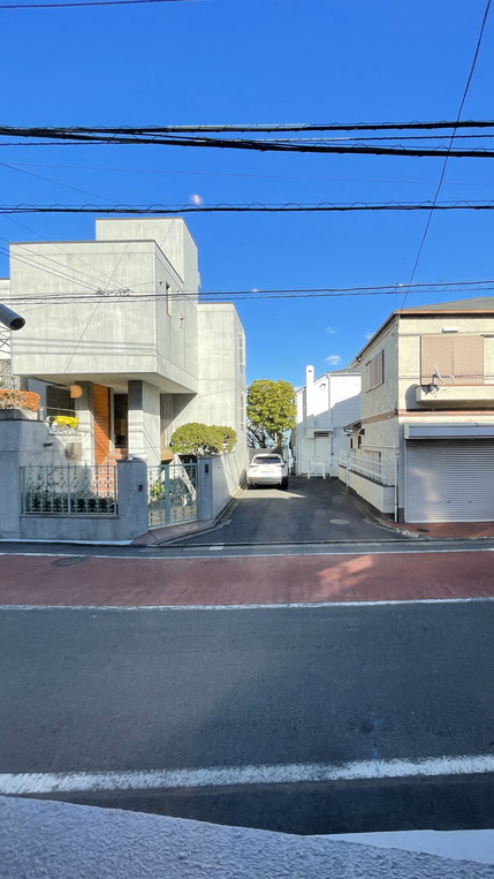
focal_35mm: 16
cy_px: 448
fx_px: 373
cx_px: 286
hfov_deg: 66.7
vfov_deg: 99.4
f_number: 2.4
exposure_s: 1/175
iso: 25
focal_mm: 1.55
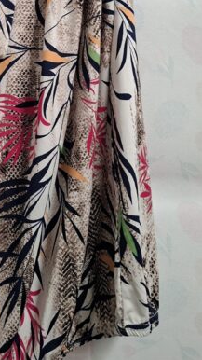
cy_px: 43
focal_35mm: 52
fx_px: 495
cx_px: -1
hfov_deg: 22.2
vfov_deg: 37.5
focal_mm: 5.54
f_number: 1.8
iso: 500
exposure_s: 1/25
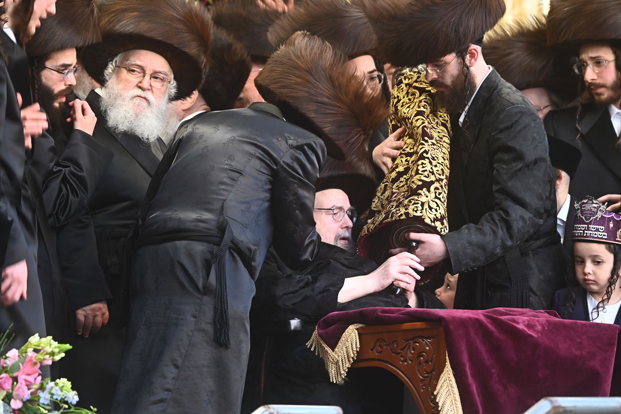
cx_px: 310
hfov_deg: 7.9
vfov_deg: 5.3
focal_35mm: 260
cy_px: 207
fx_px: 4483
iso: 1000
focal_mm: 260
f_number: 5.6
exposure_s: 1/100
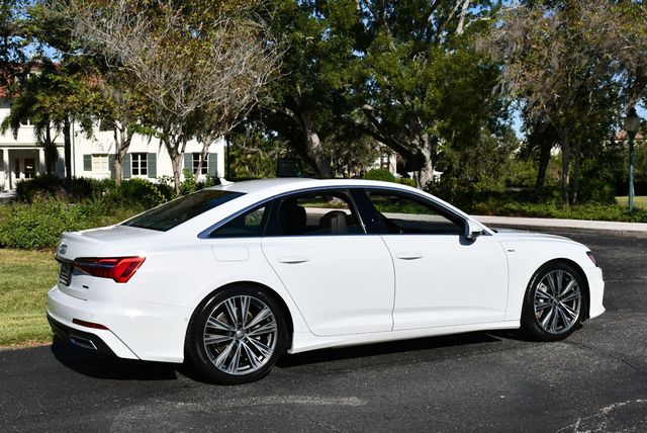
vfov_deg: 29.3
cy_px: 216
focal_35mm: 46
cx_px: 324
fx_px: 827
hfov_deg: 42.7
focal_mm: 23
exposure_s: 1/400
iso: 100
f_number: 10
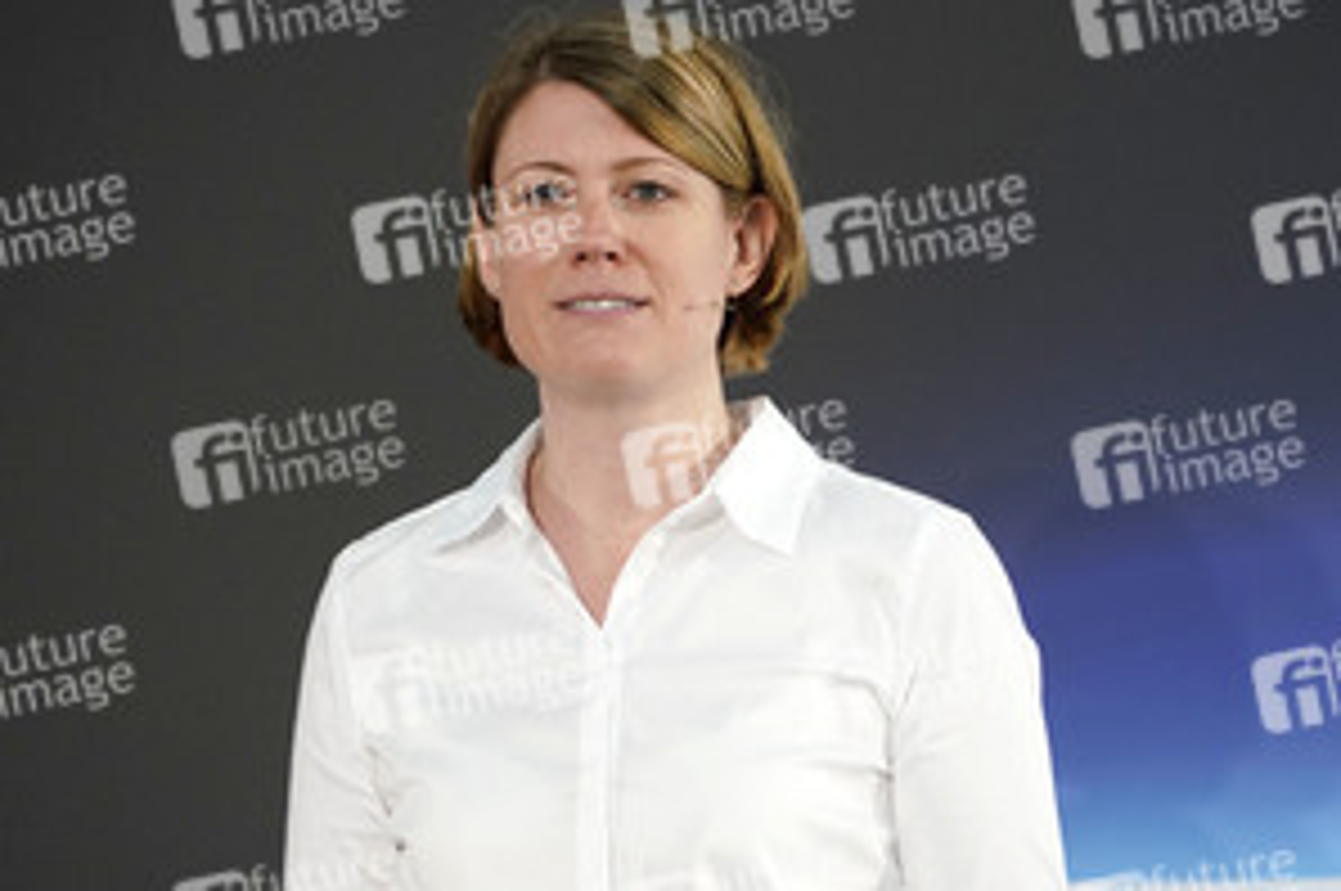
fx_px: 10604
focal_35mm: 285
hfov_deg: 7.2
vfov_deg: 4.8
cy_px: 567
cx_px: 799
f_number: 5.6
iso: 1600
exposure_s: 1/250
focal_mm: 188
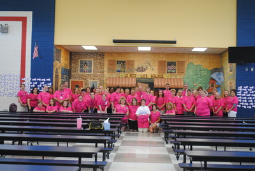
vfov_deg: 25.8
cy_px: 86
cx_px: 128
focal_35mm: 52
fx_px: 372
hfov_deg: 37.8
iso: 400
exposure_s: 1/15
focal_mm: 35
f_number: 5
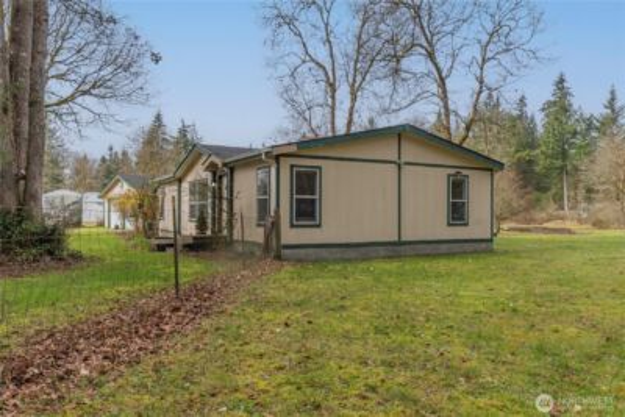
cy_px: 208
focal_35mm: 27
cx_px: 312
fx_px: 469
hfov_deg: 67.4
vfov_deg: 48.0
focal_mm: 18
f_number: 10
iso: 250
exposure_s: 1/200
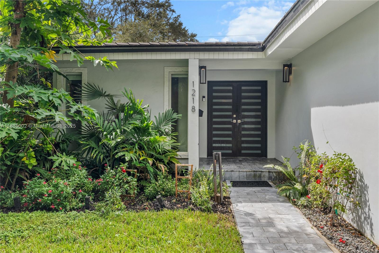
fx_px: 284
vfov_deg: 47.9
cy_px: 126
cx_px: 190
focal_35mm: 27
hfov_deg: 67.4
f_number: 8
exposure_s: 1/250
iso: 400
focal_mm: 18
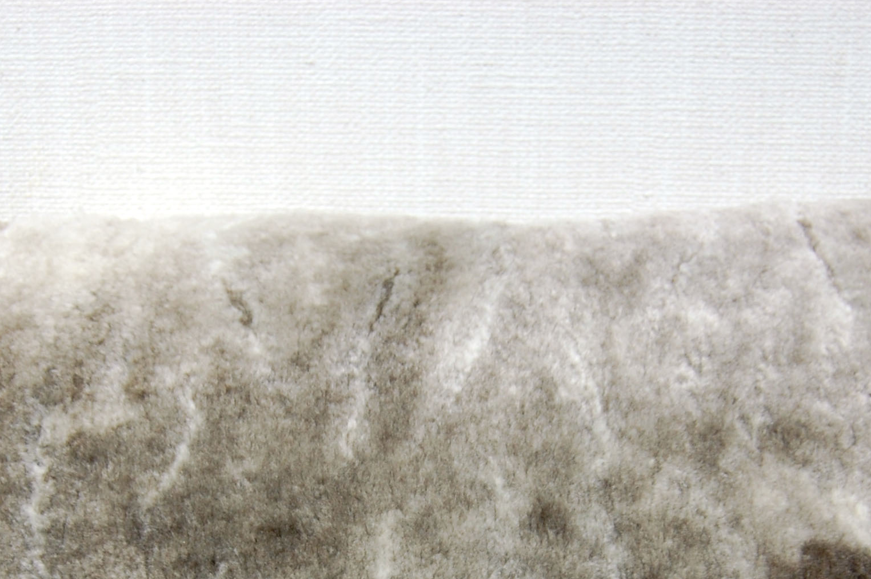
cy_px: 566
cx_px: 415
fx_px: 1861
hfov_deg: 26.3
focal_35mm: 77
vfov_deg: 17.3
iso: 400
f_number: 5
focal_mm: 26
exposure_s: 1/100
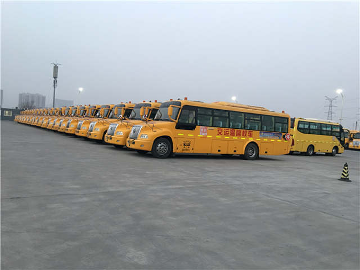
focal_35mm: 29
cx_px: 180
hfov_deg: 61.7
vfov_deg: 48.2
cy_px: 135
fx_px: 302
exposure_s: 1/17
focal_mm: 4.15
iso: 64
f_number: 2.2
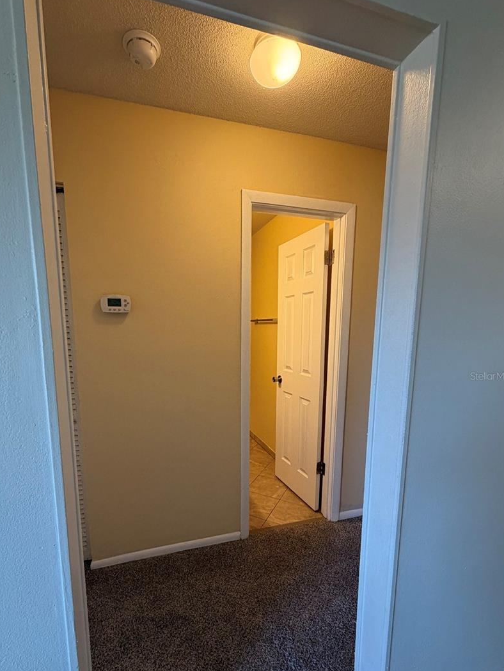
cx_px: 228
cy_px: 376
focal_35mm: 16
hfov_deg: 77.9
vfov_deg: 94.0
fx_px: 310
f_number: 2.2
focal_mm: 2.22
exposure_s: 1/60
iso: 160
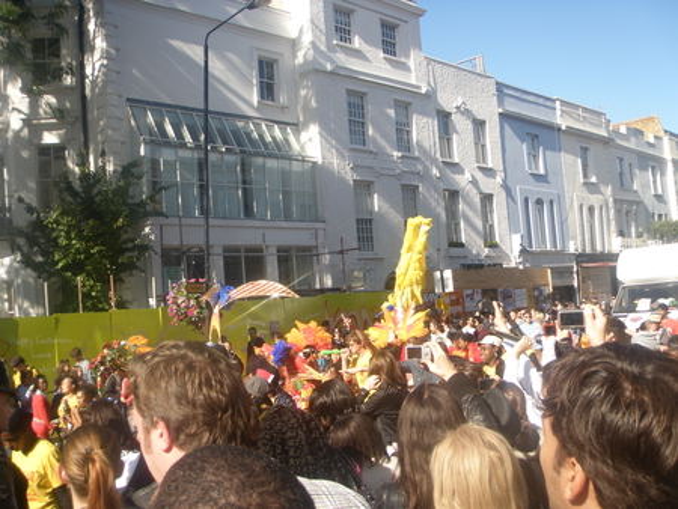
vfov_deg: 37.8
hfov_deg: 49.0
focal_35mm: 38
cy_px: 254
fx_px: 745
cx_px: 339
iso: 50
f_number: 4.5
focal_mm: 6.7
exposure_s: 1/160
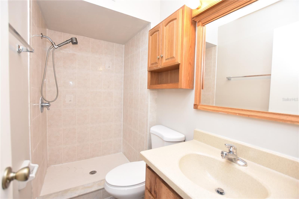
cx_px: 150
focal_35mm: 15
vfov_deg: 77.3
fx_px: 125
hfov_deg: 100.4
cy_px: 100
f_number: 4
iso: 450
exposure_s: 1/60
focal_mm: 10
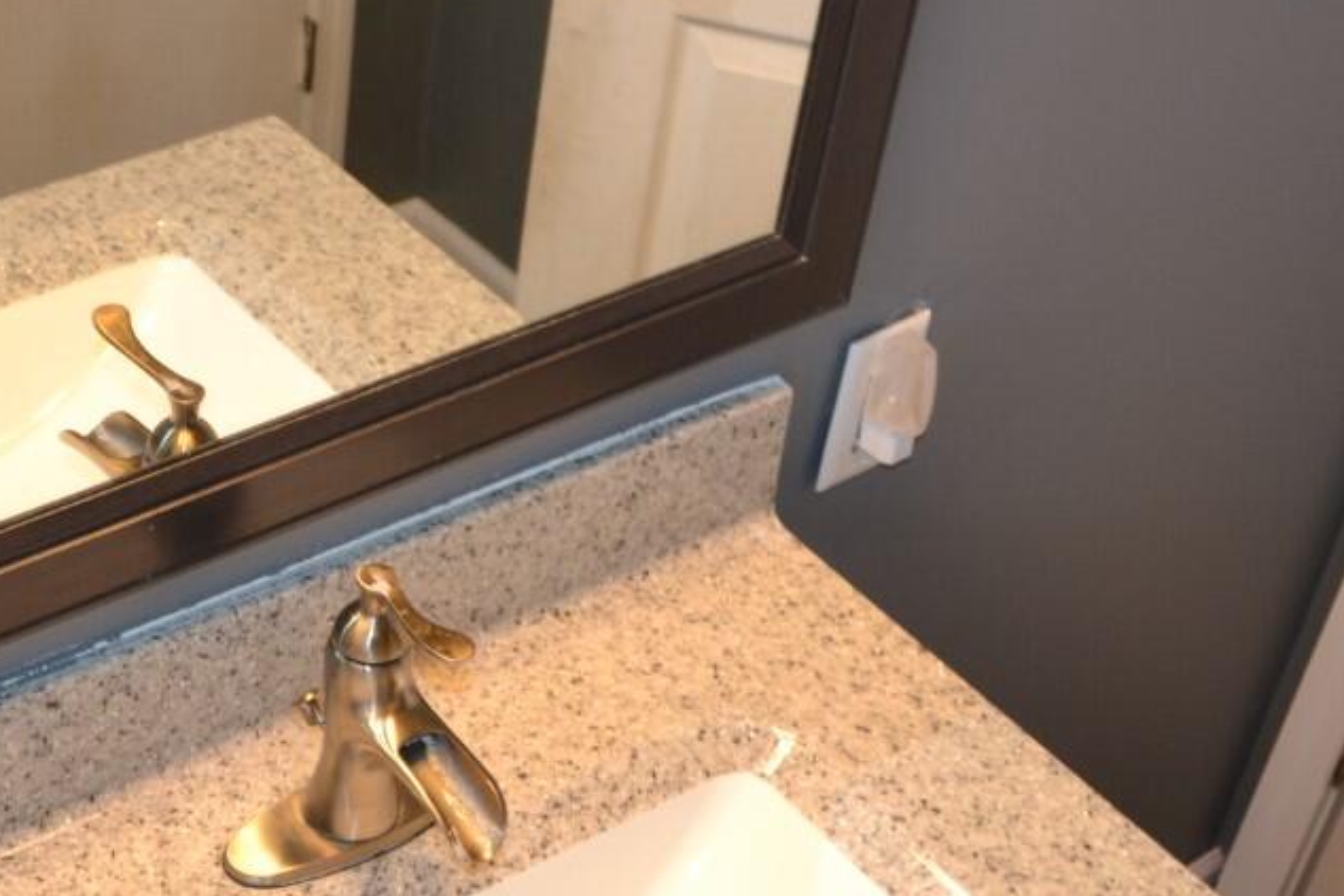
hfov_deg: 28.7
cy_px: 549
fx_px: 2576
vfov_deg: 19.7
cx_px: 314
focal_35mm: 69
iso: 400
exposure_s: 1/60
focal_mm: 18
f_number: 3.5
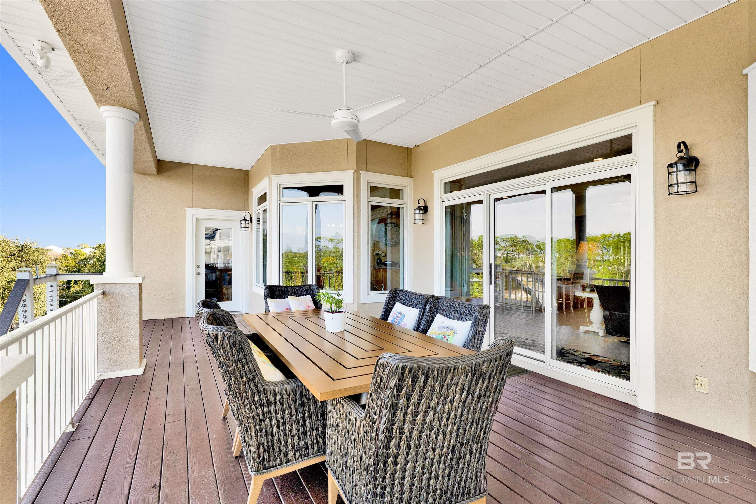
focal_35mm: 17
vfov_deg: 70.4
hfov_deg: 93.3
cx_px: 378
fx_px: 357
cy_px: 252
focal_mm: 17
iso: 500
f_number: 11
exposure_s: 1/250
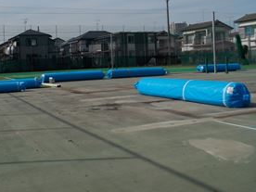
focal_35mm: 42
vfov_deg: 33.9
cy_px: 57
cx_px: 78
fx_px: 311
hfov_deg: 43.9
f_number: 3.3
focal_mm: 4.1
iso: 80
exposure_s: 1/1600
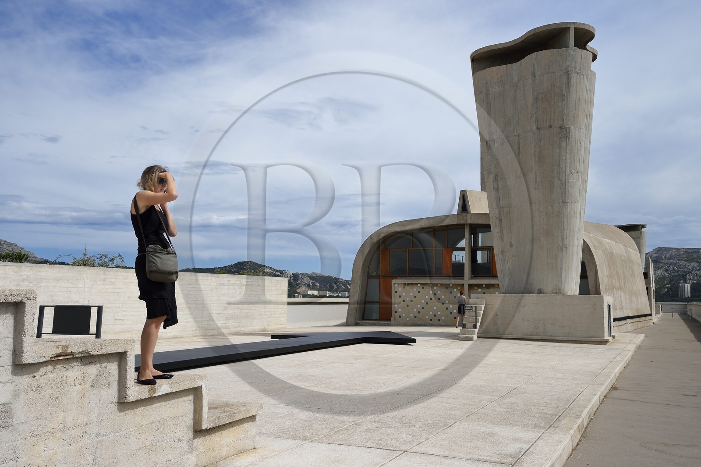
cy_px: 234
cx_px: 350
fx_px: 740
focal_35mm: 38
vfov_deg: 35.0
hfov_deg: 50.7
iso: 200
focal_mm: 38
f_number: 16
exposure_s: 1/250
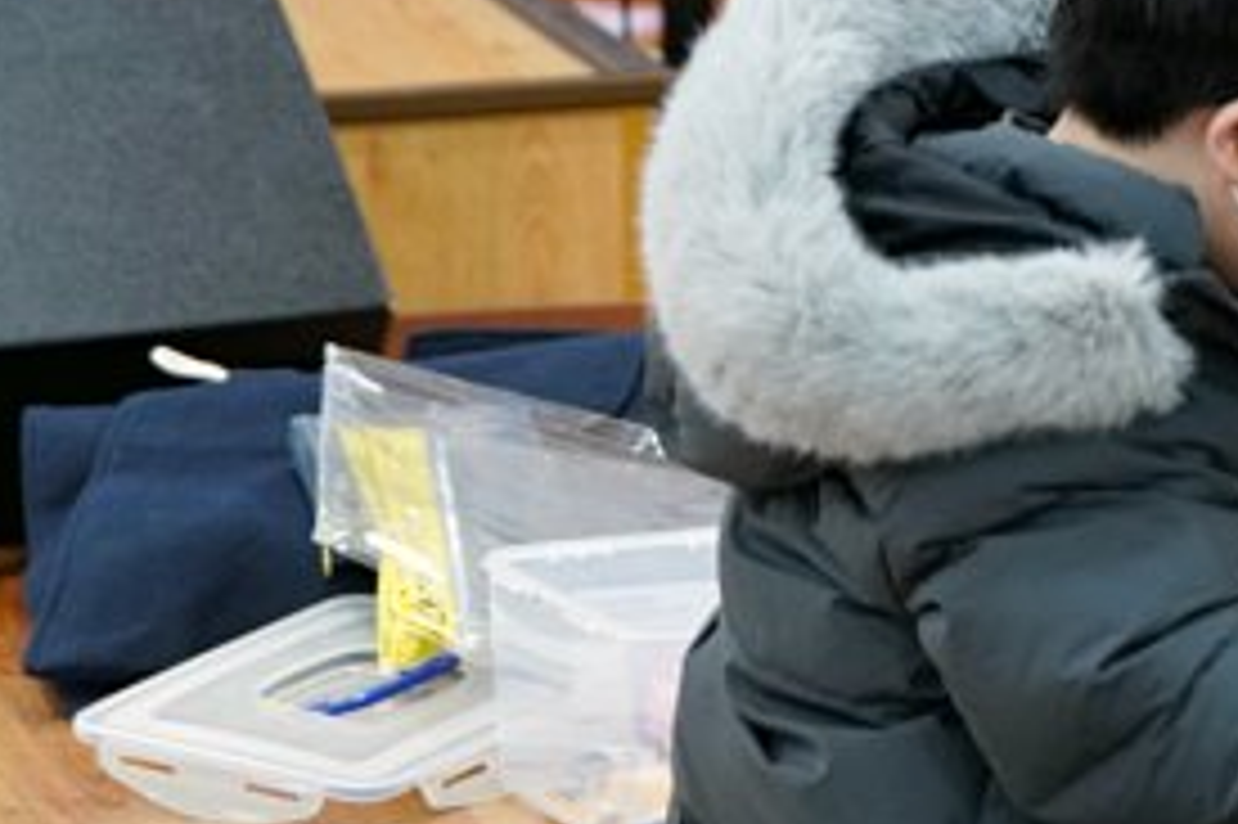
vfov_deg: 4.0
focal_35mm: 344
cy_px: 54
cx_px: 1922
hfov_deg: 5.9
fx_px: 11822
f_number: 2.8
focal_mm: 105
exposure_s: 1/160
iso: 1600
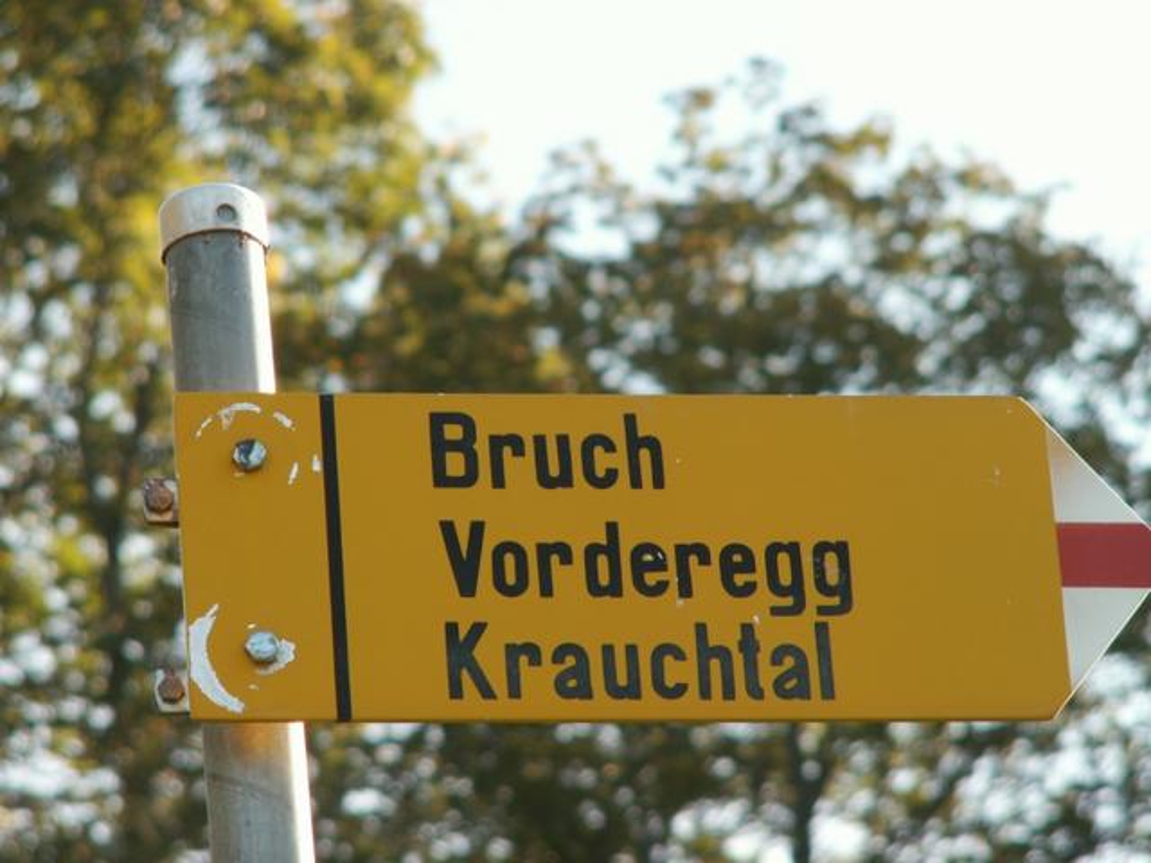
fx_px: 7914
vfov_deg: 6.2
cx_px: 576
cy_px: 432
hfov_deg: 8.3
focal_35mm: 238
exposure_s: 1/100
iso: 50
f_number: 4
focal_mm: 39
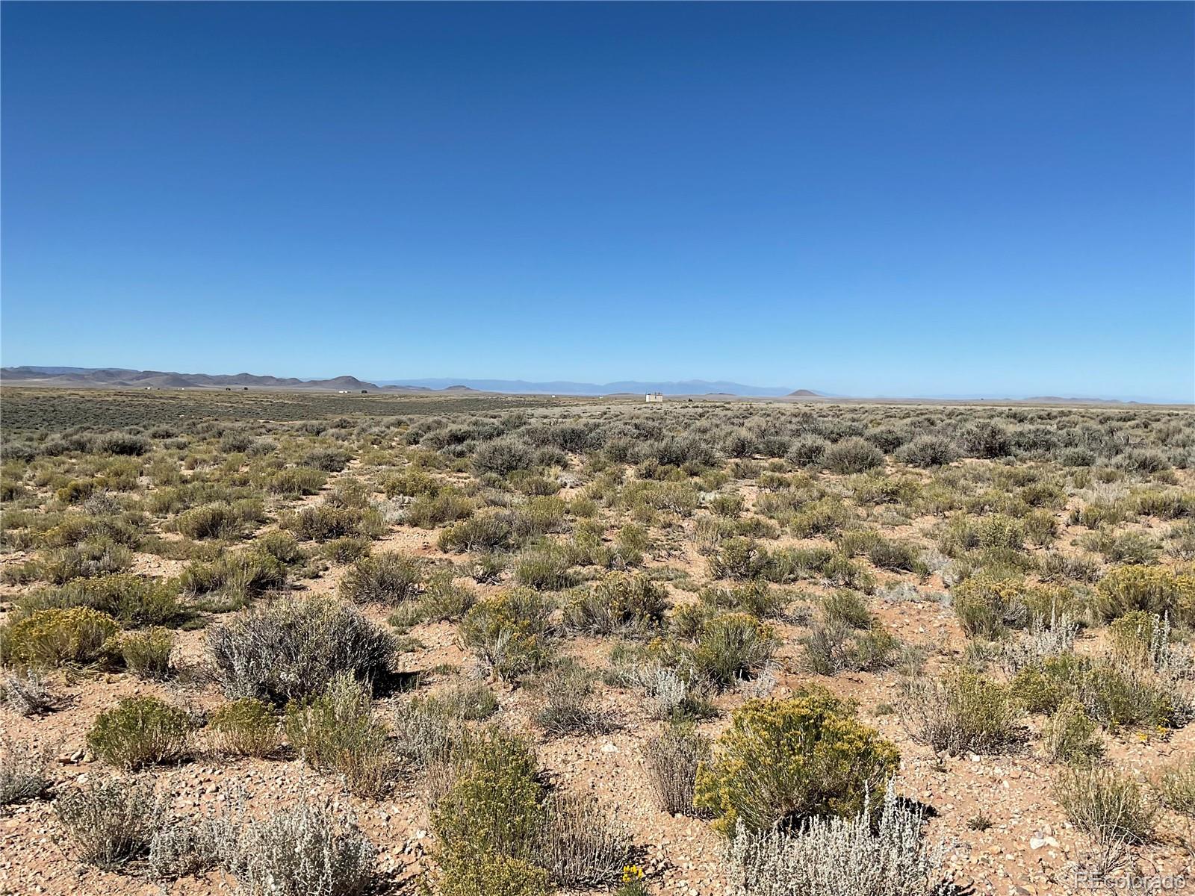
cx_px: 598
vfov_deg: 48.2
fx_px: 1001
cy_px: 448
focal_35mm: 29
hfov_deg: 61.7
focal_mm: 3
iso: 16
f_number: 1.8
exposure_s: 1/2667
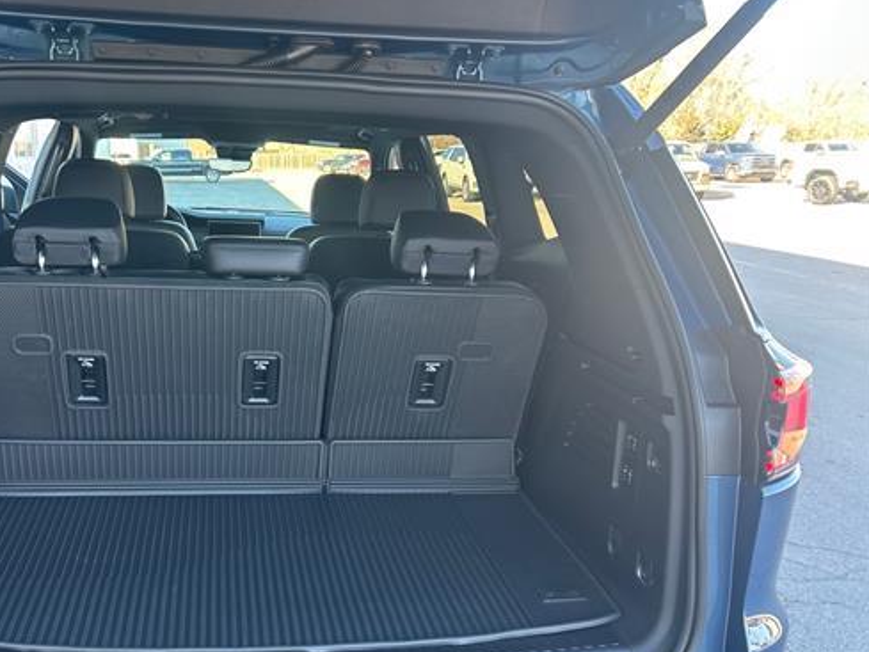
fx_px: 854
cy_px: 389
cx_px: 306
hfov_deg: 53.1
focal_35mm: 34
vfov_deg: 41.6
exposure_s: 1/121
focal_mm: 5.7
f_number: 1.5
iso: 80
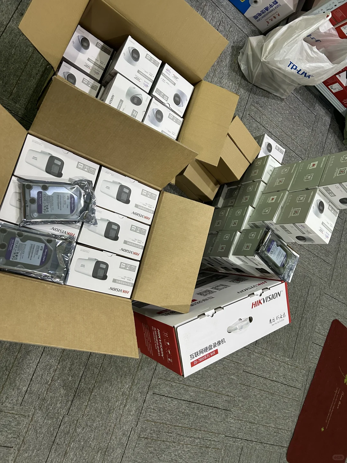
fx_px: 348
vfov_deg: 67.3
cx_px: 174
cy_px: 232
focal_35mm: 26
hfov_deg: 53.1
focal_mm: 5.7
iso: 250
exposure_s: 1/50
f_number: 1.5
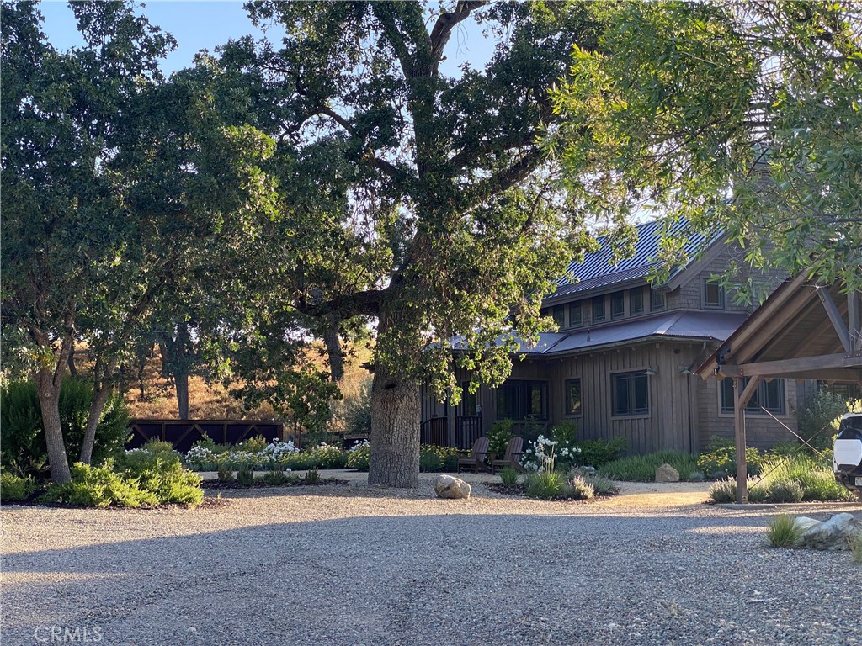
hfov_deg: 36.8
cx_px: 431
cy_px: 323
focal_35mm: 52
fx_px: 1295
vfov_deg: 28.0
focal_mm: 6
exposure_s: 1/282
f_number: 2
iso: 20
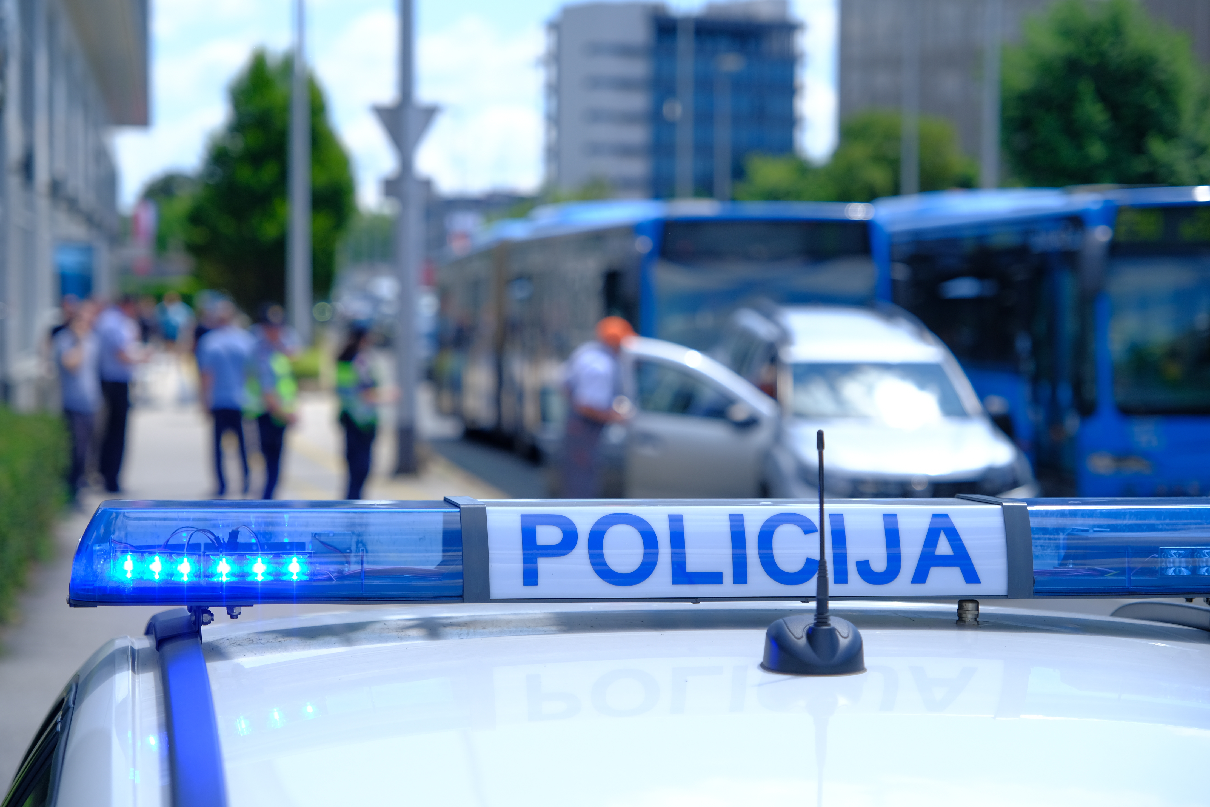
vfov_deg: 16.5
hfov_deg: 24.5
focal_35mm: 83
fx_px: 2790
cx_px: 605
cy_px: 404
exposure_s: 1/1600
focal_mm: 55
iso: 200
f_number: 2.8
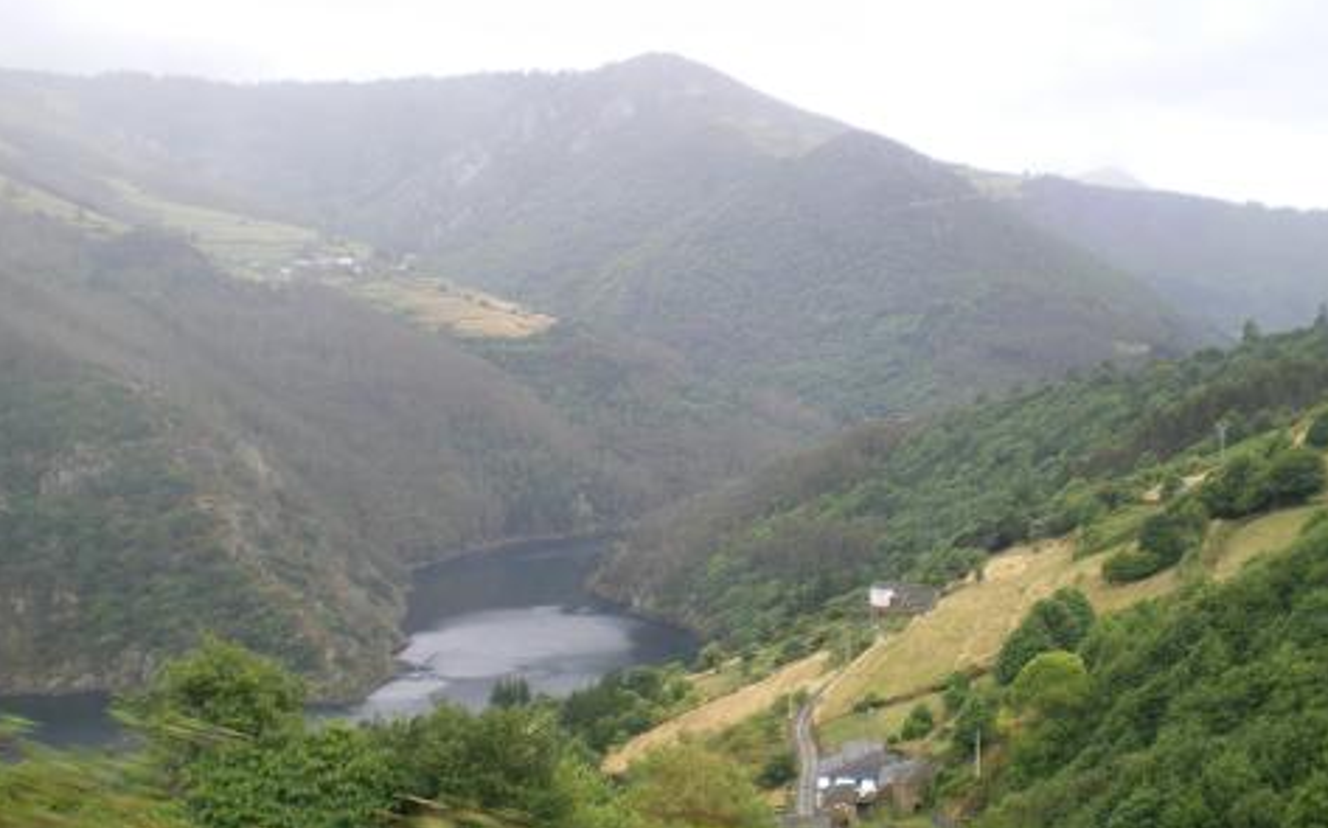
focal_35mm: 45
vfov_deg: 28.5
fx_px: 1628
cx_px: 730
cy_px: 466
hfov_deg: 44.3
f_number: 3.1
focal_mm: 6.3
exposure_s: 1/80
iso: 64
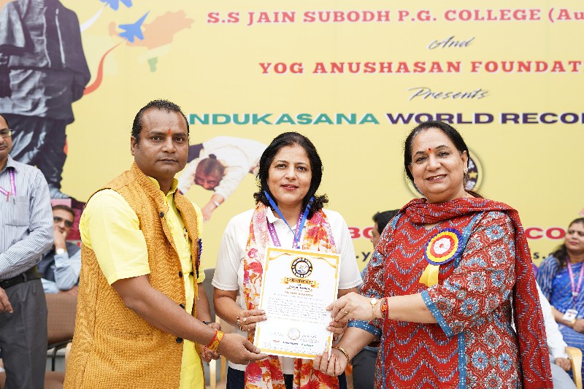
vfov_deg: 27.0
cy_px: 194
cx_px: 292
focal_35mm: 50
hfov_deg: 39.6
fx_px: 811
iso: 200
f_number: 4
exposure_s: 1/200
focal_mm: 50
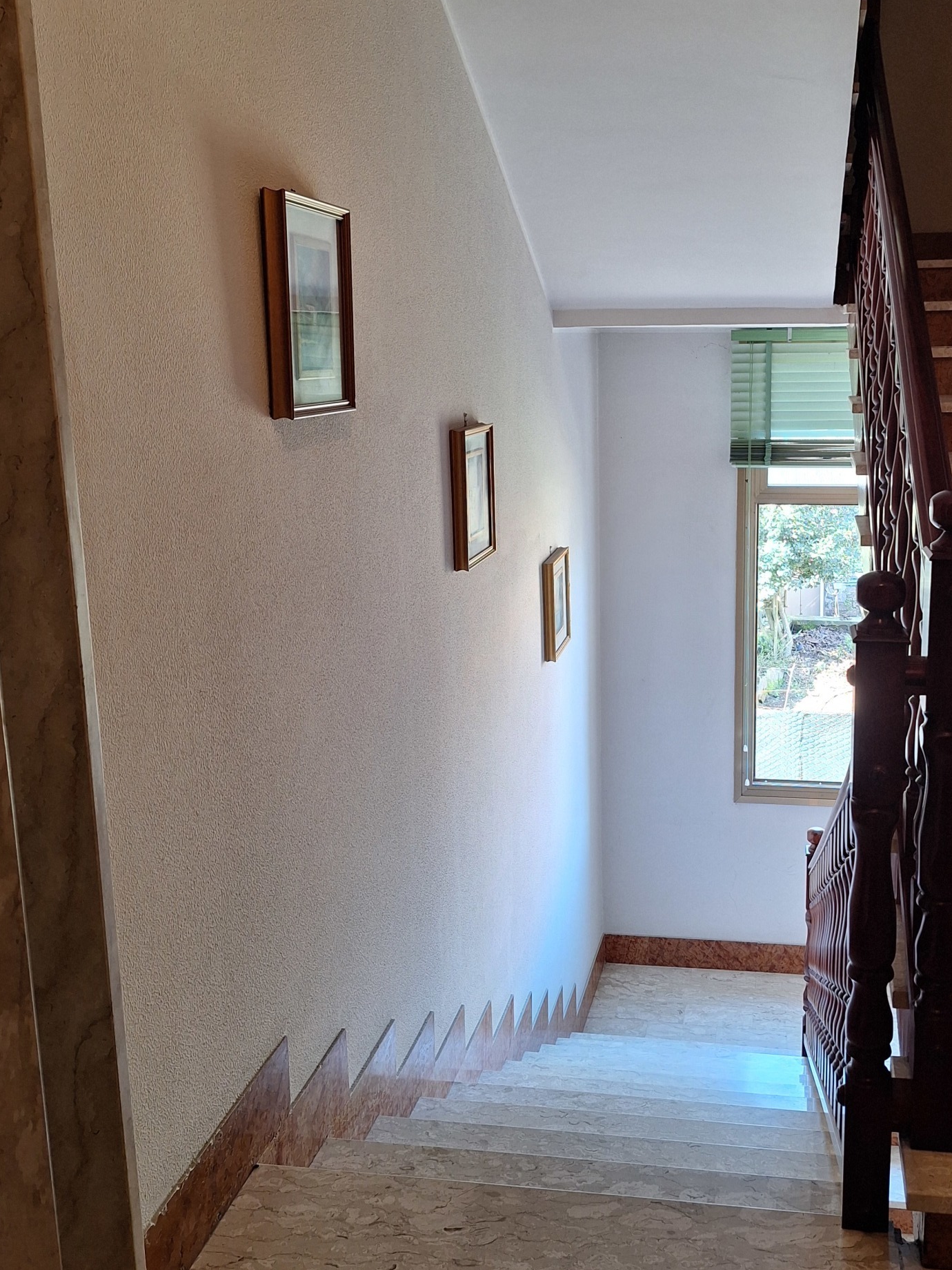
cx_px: 646
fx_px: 1173
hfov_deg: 43.5
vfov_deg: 56.7
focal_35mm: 32
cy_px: 572
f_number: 1.8
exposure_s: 1/50
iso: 125
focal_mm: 5.54
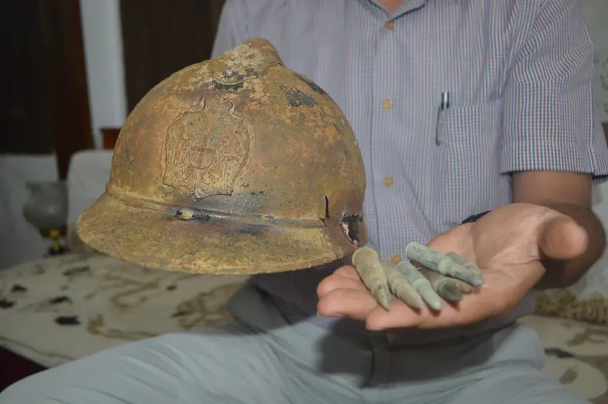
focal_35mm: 36
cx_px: 304
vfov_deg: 36.8
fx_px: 607
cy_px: 202
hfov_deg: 53.2
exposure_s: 1/60
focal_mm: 24
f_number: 4
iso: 800
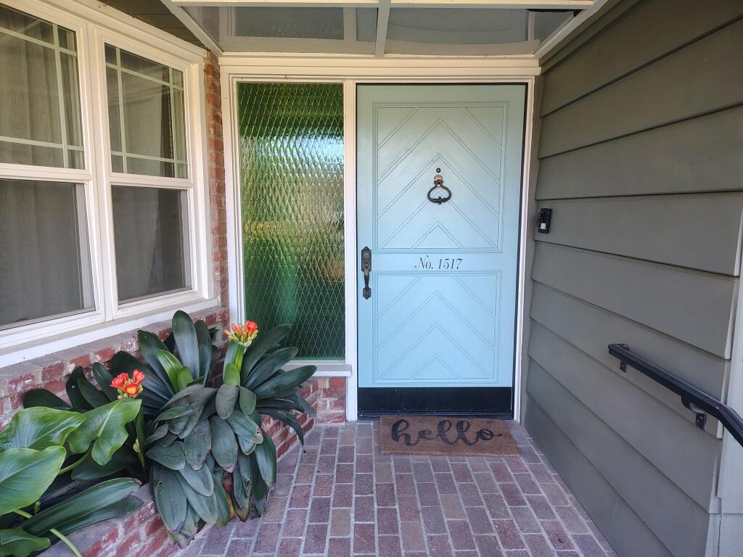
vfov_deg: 56.8
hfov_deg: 71.6
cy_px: 278
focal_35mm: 24
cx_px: 372
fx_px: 515
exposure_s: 1/111
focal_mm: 5.56
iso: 303
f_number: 1.8
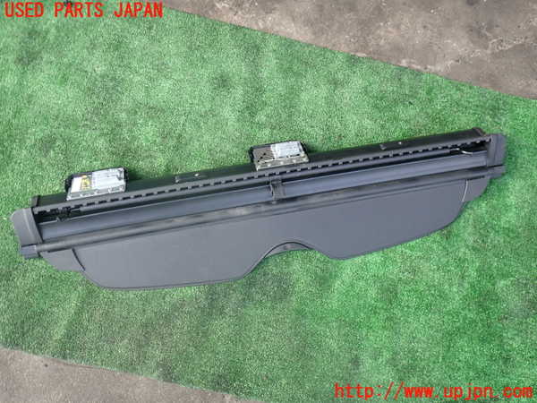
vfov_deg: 46.8
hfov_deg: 60.0
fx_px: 465
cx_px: 268
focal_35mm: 30
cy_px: 202
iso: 100
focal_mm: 5.4
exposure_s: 1/200
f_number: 2.3
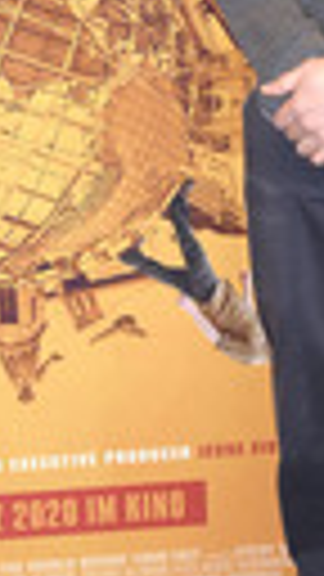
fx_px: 1894
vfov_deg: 17.1
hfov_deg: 9.8
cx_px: 216
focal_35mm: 124
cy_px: 68
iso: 800
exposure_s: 1/50
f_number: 6.3
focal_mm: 38
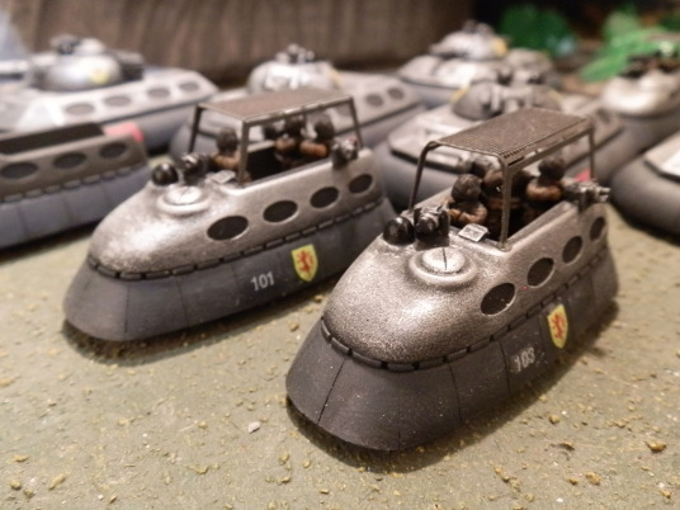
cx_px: 340
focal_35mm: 28
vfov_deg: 49.7
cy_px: 255
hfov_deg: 63.4
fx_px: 550
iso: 400
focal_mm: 5
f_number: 3.1
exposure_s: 1/40
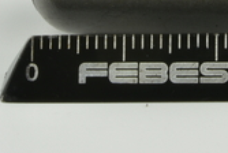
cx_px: 176
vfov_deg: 5.3
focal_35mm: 258
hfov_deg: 8.0
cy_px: -82
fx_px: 1637
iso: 64
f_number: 36
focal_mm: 60
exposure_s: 1/2.5
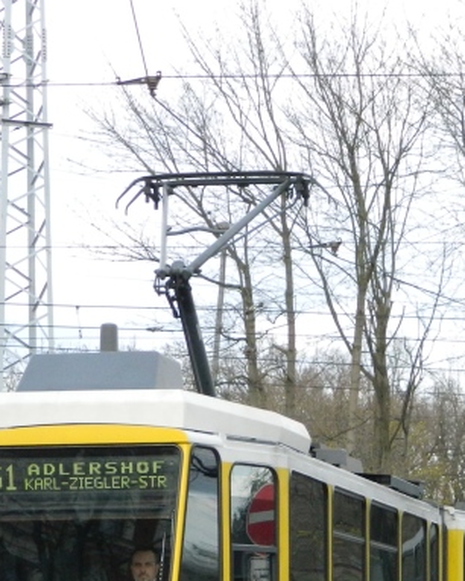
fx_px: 3146
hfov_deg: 8.4
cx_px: 357
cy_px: 543
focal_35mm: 183
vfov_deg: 10.5
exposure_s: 1/400
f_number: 4
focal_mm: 12.6
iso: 200
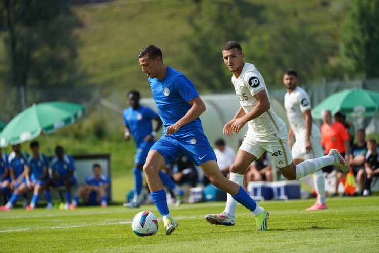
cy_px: 126
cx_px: 190
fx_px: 4215
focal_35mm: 400
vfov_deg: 3.4
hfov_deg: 5.1
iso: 640
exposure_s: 1/2000
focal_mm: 400
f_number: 5.6
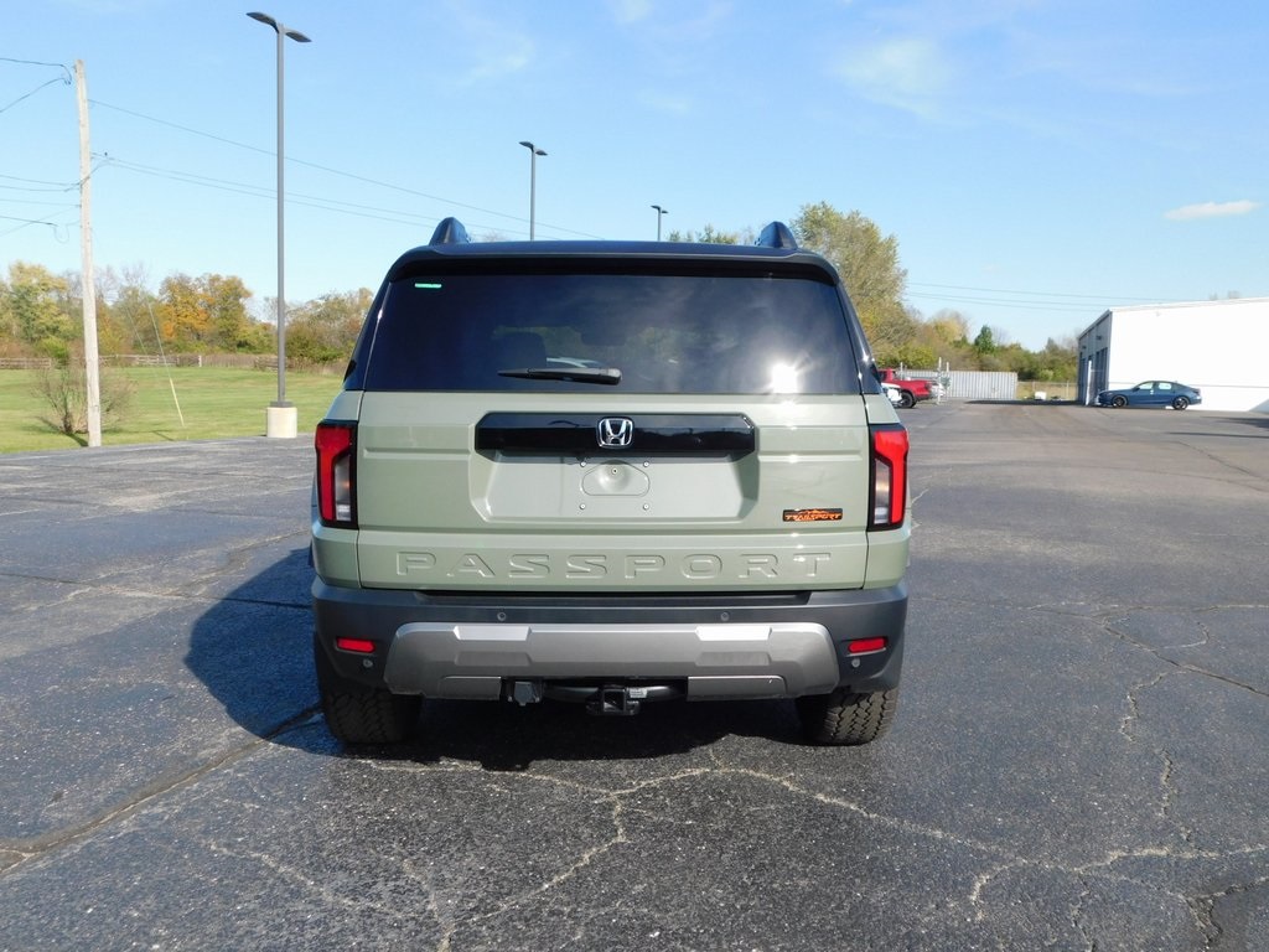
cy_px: 476
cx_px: 634
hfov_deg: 60.0
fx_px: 1100
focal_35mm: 30
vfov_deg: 46.8
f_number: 3.2
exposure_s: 1/1000
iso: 125
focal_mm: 5.3
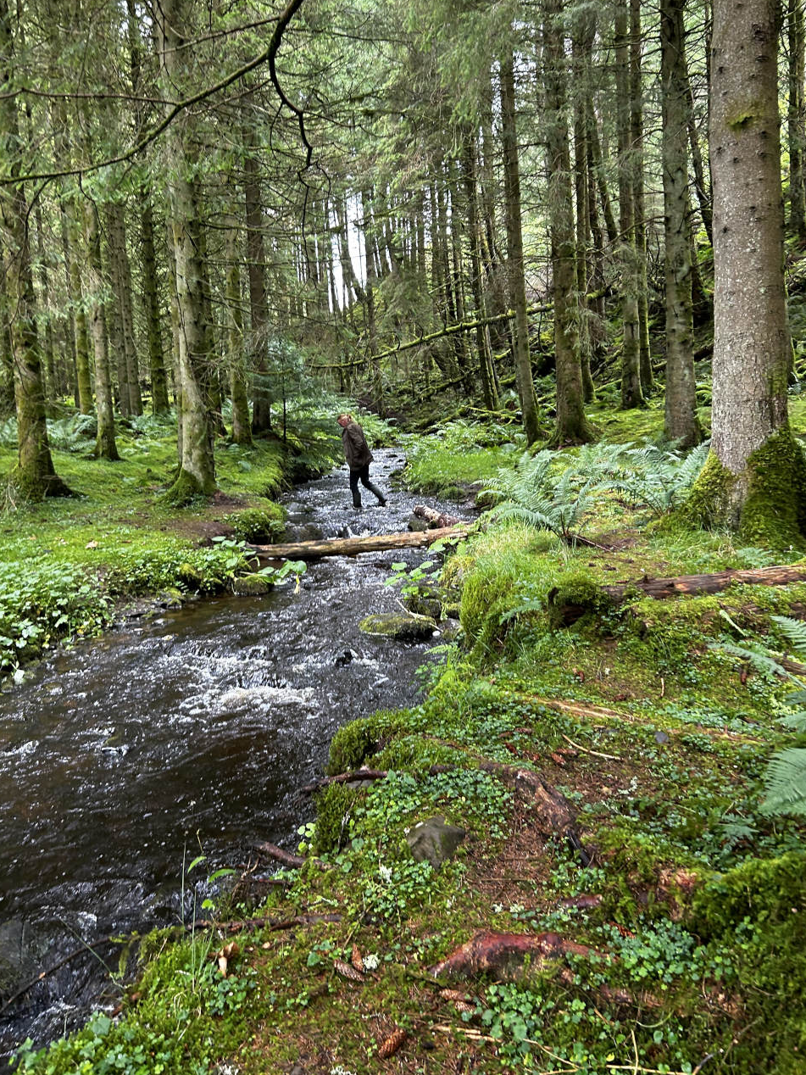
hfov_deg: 49.7
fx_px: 869
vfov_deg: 63.4
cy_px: 512
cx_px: 389
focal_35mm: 28
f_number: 1.5
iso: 125
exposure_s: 1/106
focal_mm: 5.7
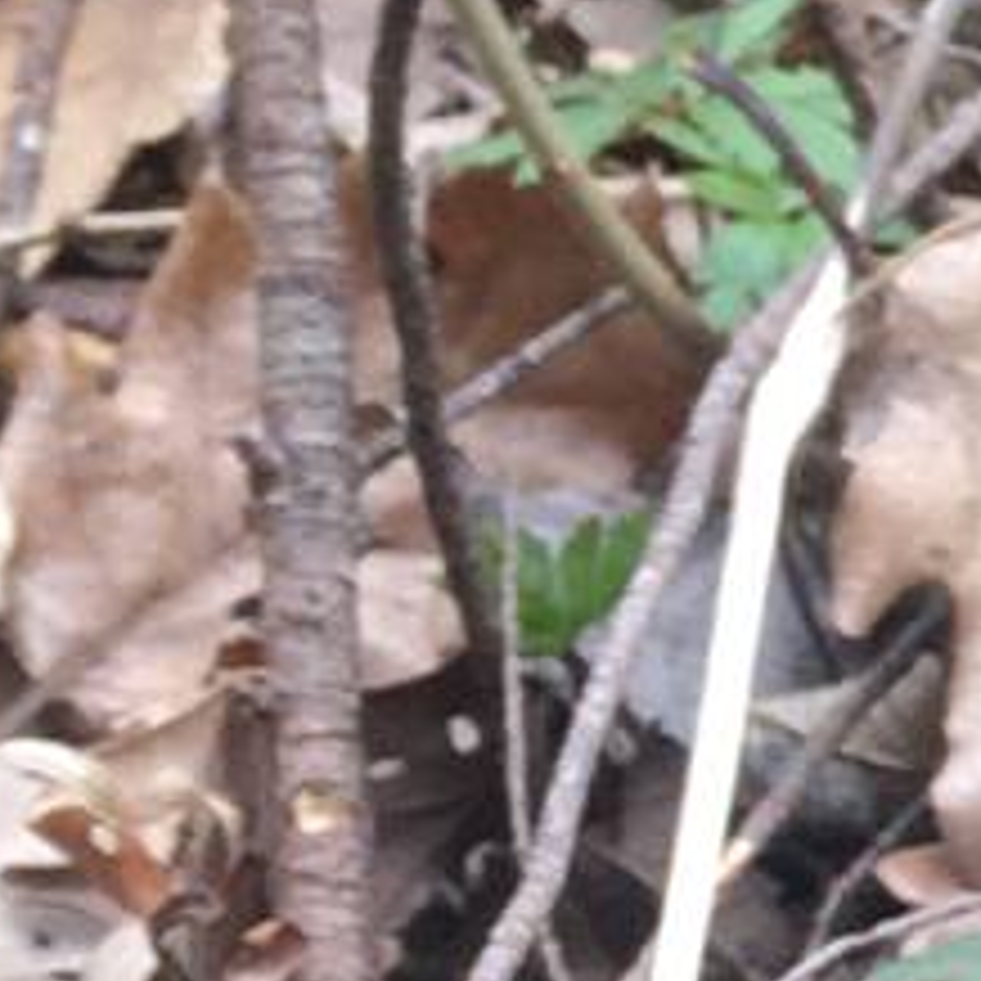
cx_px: 3182
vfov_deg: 7.6
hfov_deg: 6.8
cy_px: 1305
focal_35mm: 226
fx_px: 7246
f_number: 2.2
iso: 32
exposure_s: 1/100
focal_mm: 4.15
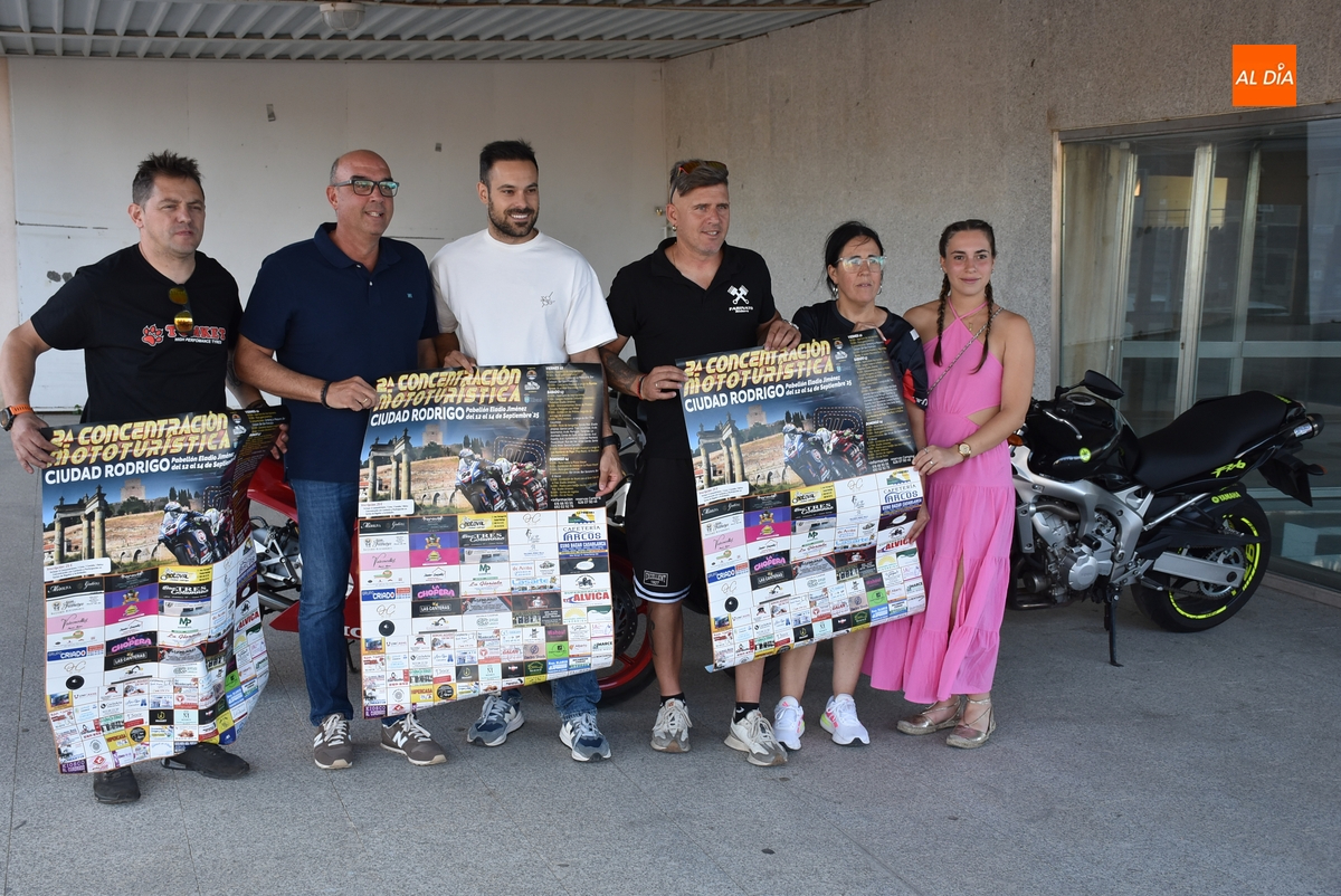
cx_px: 670
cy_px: 448
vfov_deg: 33.1
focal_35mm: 40
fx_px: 1510
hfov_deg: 47.9
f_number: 5.6
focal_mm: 27
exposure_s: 1/125
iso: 400
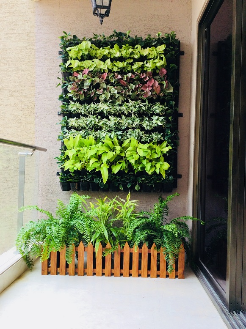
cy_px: 164
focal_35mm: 32
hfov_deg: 44.1
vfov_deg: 56.9
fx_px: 304
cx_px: 123
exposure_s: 1/163
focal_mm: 3.3
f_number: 2.4
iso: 32
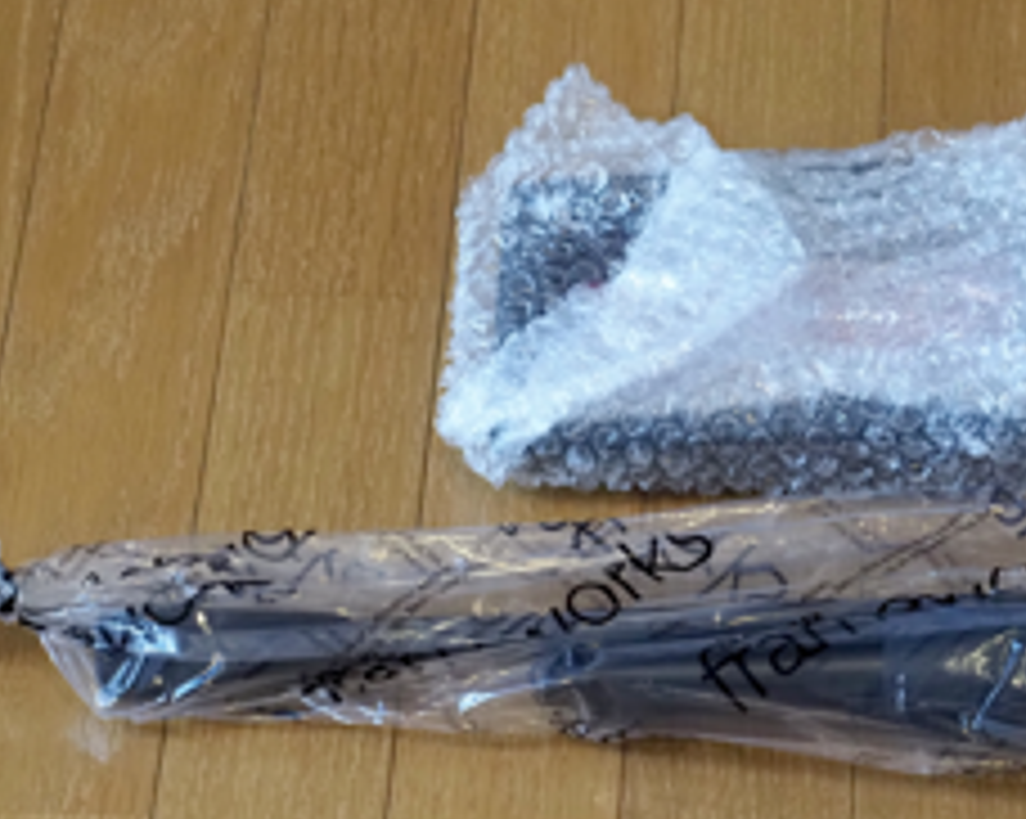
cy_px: 434
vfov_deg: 10.7
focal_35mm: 144
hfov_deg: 13.4
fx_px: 4369
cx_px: 738
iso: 2000
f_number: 5
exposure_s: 1/80
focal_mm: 40
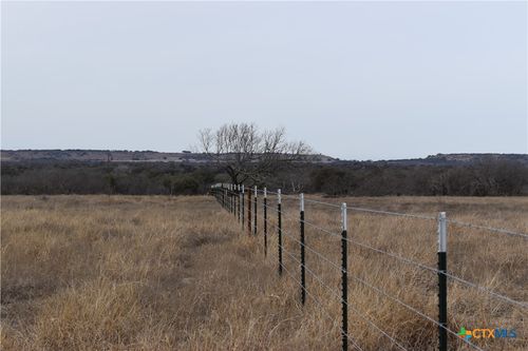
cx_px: 264
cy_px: 176
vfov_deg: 16.5
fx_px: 1210
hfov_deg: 24.6
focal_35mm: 82
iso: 100
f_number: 8
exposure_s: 1/250
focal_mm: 55
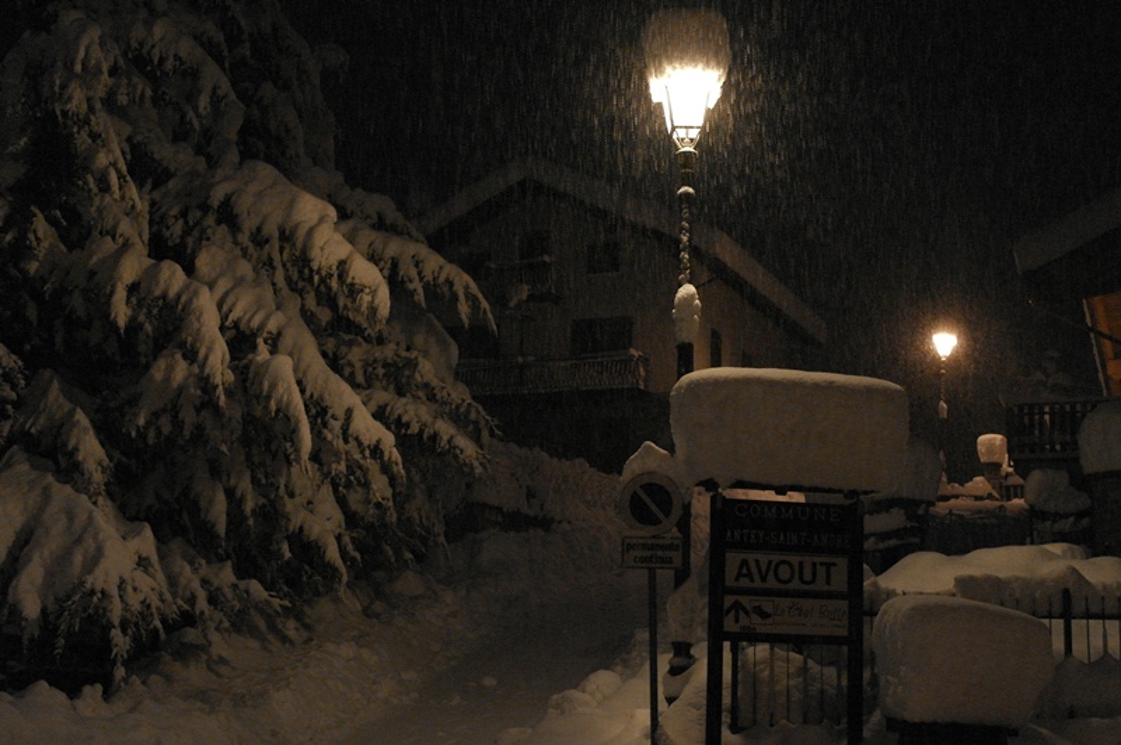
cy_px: 372
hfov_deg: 42.8
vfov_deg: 29.2
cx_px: 560
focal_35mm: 46
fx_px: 1431
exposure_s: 1/30
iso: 1600
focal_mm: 30
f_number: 4.5
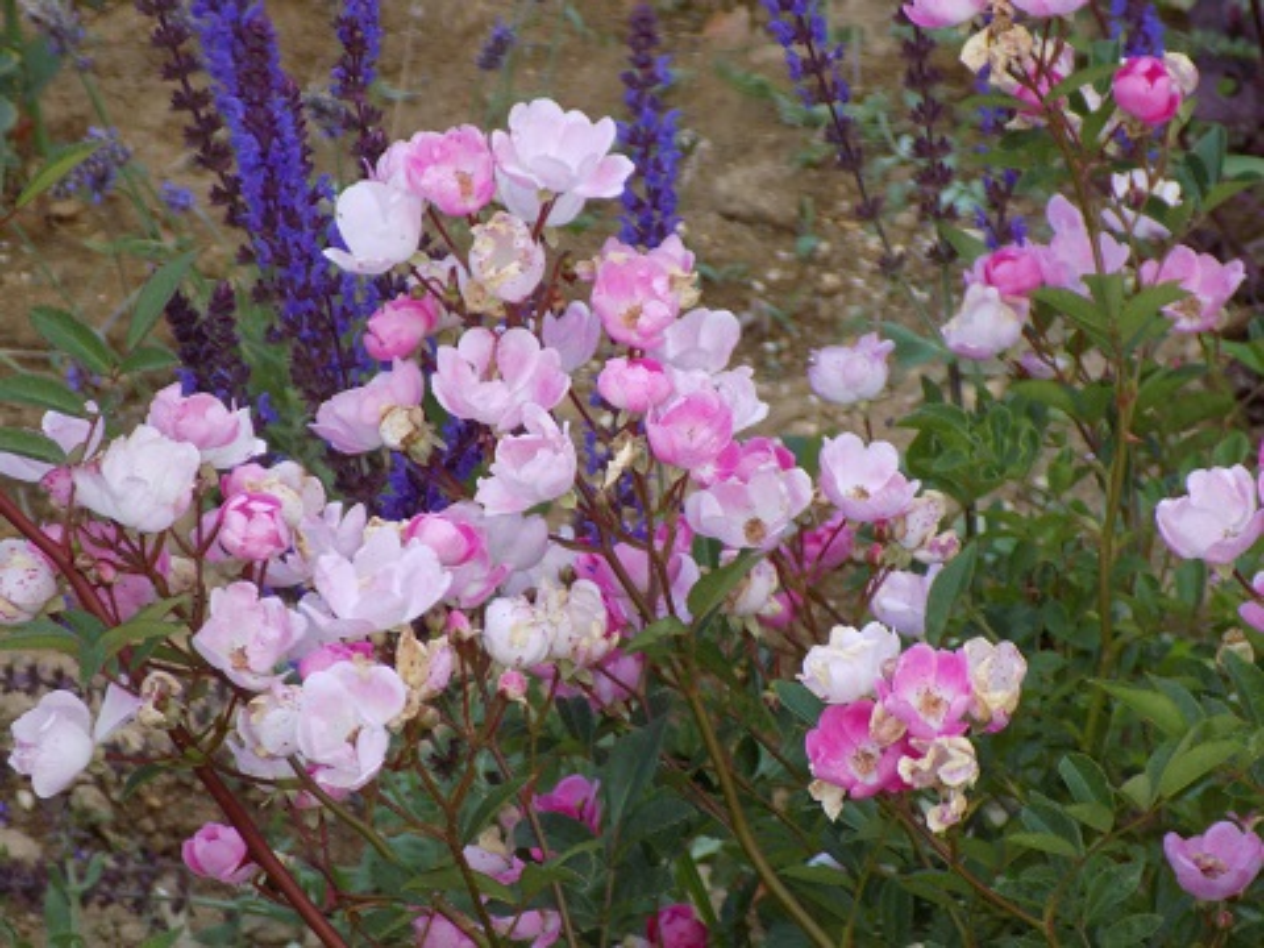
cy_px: 474
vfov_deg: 7.8
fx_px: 6938
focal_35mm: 190
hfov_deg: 10.4
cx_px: 632
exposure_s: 1/30
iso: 280
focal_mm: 33.7
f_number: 5.4
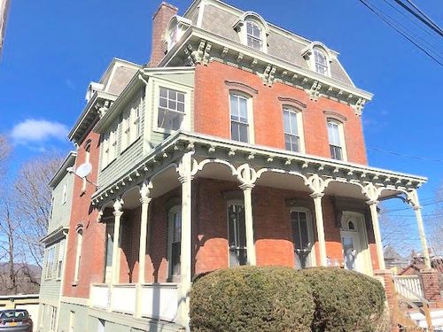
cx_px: 222
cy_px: 166
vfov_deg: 49.7
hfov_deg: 63.4
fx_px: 358
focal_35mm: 28
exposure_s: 1/2315
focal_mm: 3.99
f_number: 1.8
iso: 20
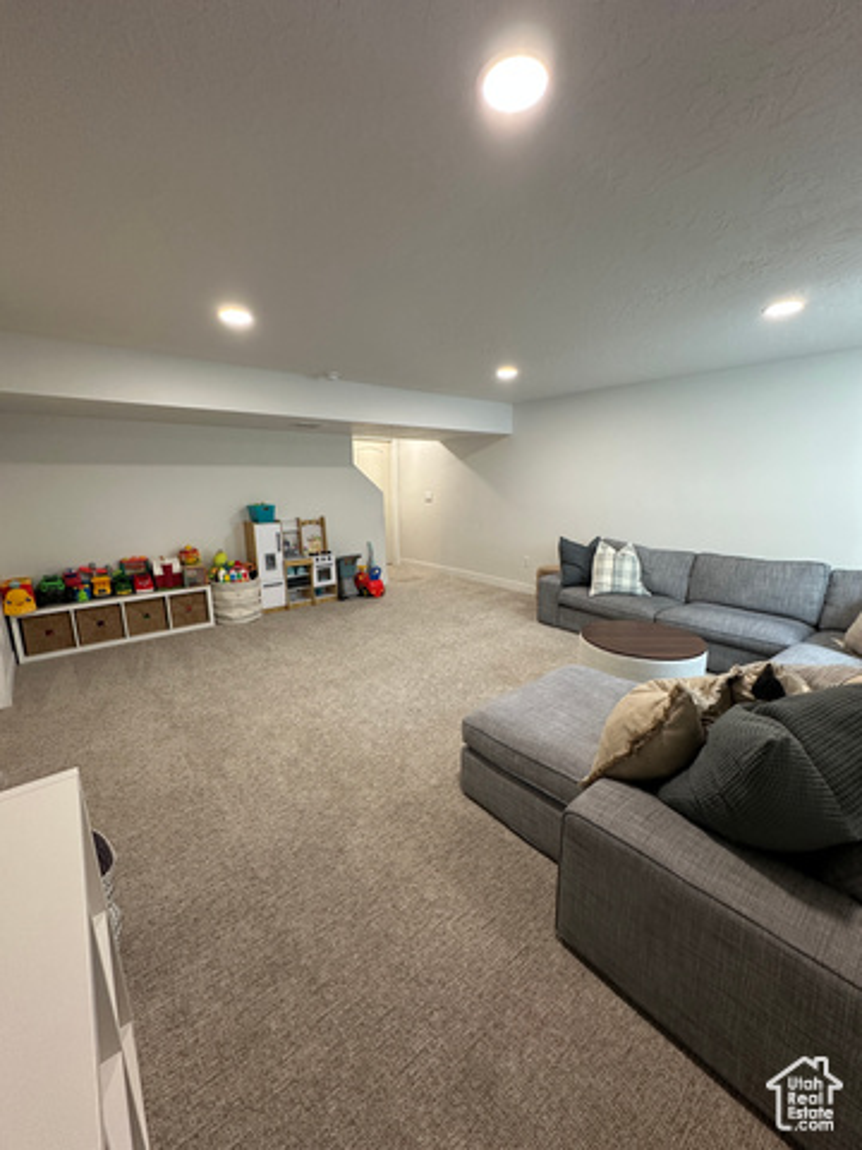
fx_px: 465
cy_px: 575
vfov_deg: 102.1
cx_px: 431
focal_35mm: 14
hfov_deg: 85.7
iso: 200
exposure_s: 1/60
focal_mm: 2.22
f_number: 2.2
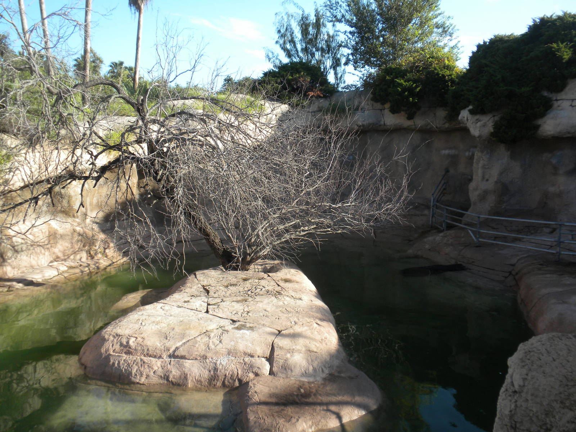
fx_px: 616
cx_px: 288
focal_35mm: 37
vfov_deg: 38.7
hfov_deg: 50.1
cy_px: 216
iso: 64
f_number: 3.5
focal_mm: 6.6
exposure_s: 1/304
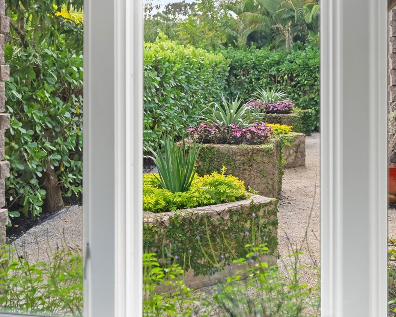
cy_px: 121
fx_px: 551
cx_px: 216
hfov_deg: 39.5
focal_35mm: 47
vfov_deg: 32.0
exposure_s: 1/200
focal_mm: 33
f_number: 2.8
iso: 800
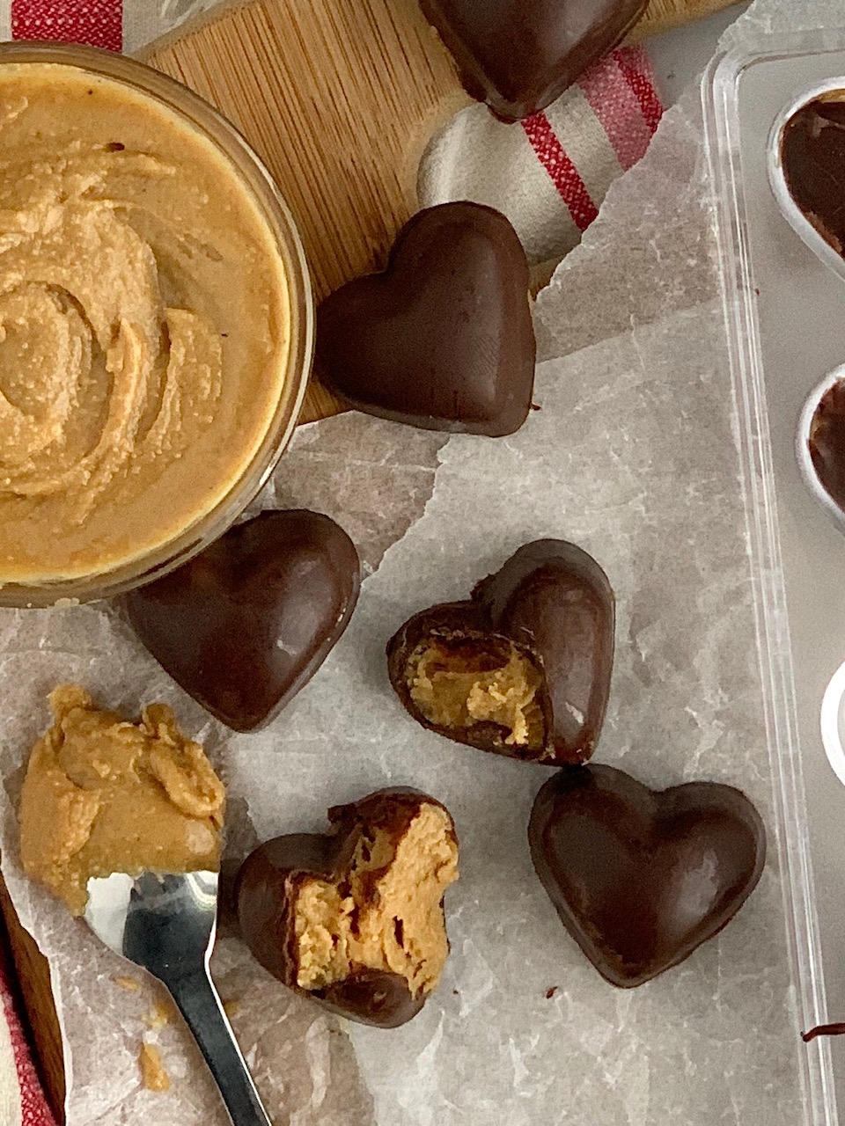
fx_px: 1692
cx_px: 422
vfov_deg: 36.8
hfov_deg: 28.0
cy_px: 563
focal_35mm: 52
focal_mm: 6
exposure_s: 1/122
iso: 100
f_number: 2.4
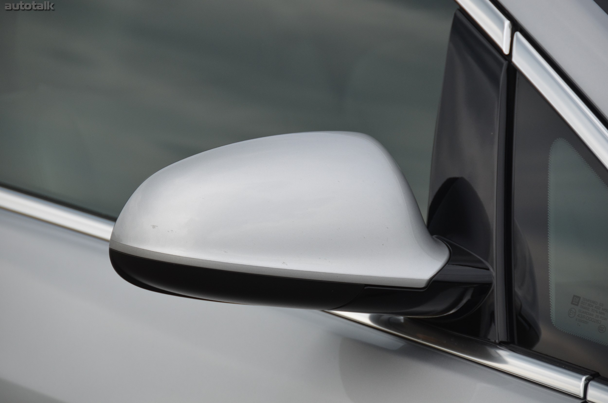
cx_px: 304
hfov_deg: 6.9
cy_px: 202
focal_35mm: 300
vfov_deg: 4.6
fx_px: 5056
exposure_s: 1/1600
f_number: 5.6
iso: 400
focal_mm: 200
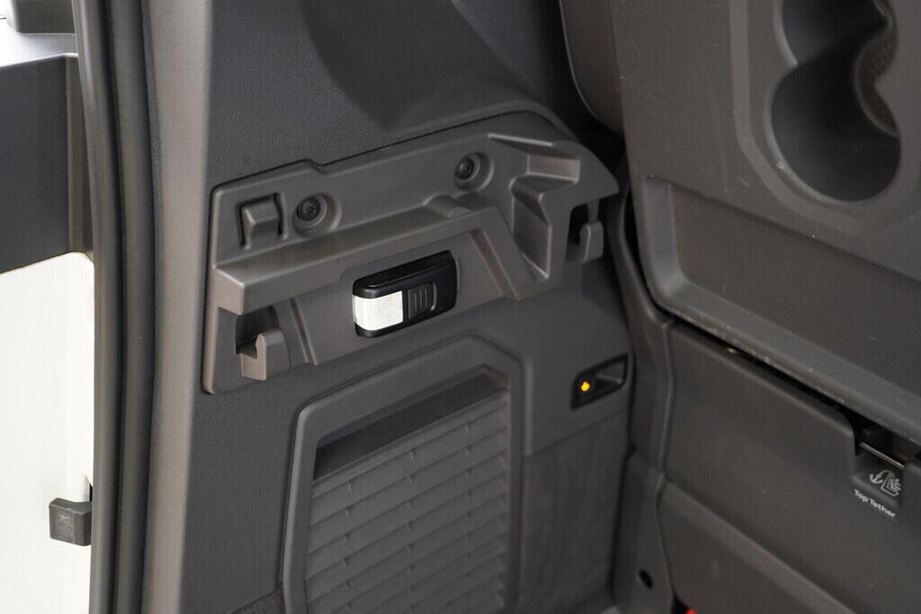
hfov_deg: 53.1
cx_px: 460
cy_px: 307
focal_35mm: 36
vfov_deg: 36.9
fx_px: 921
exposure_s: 1/40
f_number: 2.8
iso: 800
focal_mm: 24
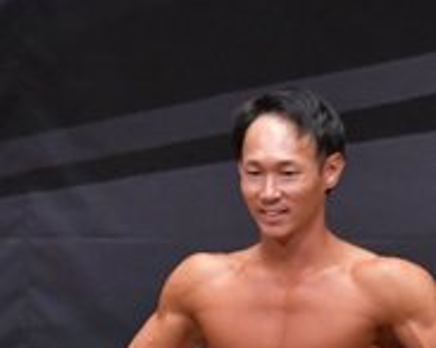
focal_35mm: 1013
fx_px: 13058
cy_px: 591
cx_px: 218
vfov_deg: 1.5
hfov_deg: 1.9
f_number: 5.6
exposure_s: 1/400
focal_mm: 170
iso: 6400
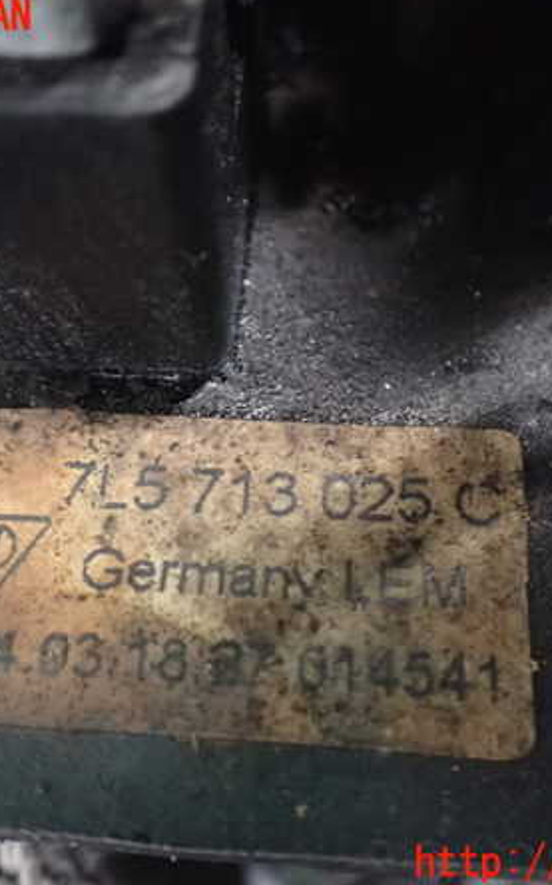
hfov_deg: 29.8
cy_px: 441
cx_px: 267
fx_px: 1036
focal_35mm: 43
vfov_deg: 46.2
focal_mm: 5.4
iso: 1600
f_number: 2.3
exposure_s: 1/30
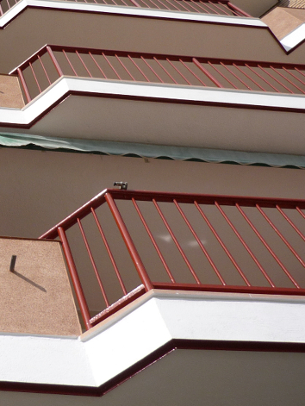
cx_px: -28
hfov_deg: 22.1
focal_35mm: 63
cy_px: 143
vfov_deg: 30.5
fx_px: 739
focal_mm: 5.5
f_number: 8
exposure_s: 1/250
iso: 100
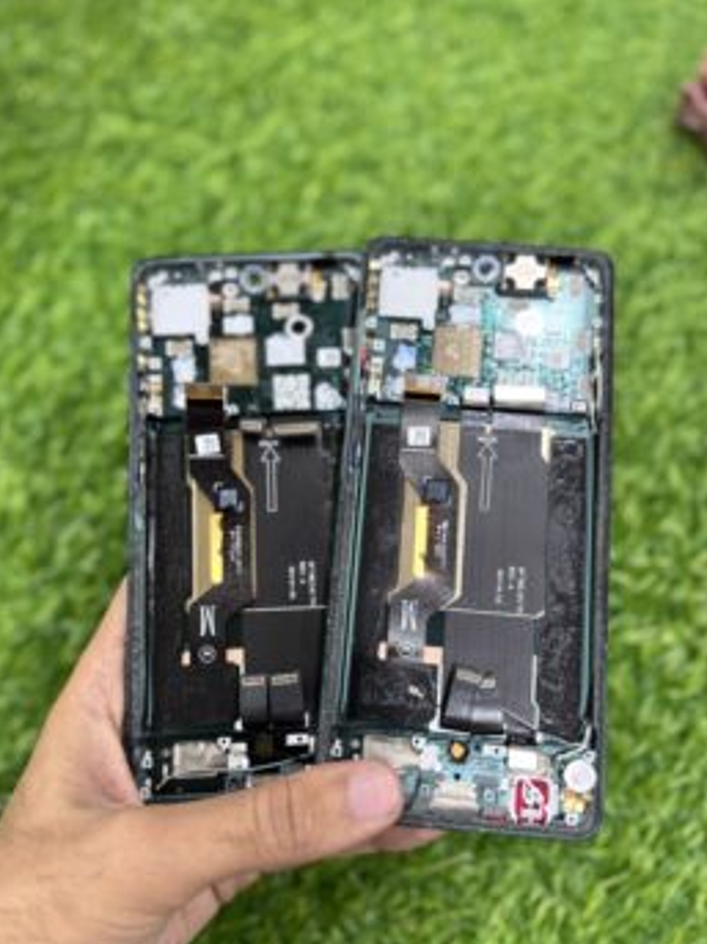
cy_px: 545
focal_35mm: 28
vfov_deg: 63.1
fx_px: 763
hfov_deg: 49.7
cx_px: 338
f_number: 1.78
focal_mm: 6.76
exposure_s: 1/50
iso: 160
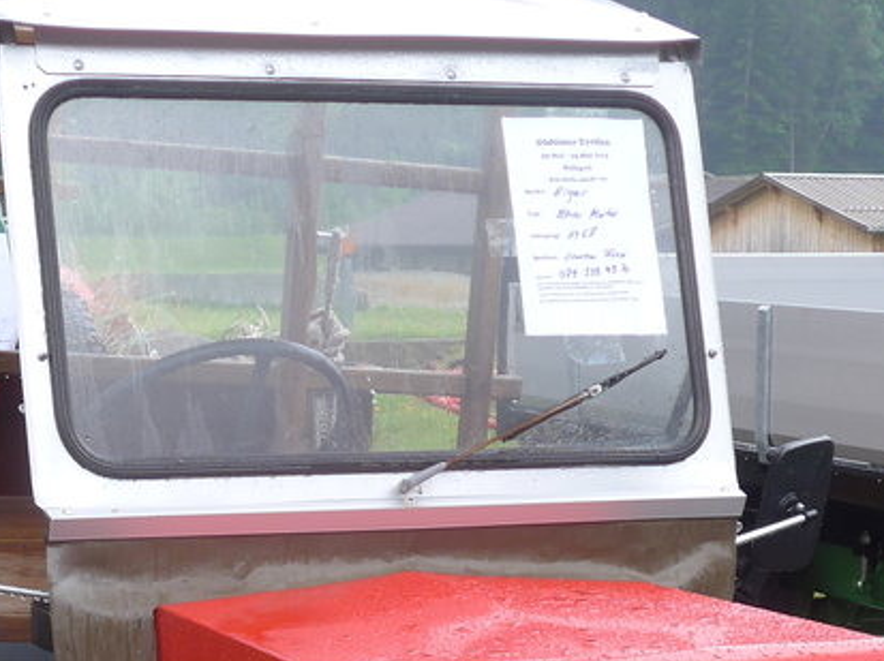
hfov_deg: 15.4
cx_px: 248
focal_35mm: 128
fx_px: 3266
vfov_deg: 11.5
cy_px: 655
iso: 80
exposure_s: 1/100
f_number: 2.8
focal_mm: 9
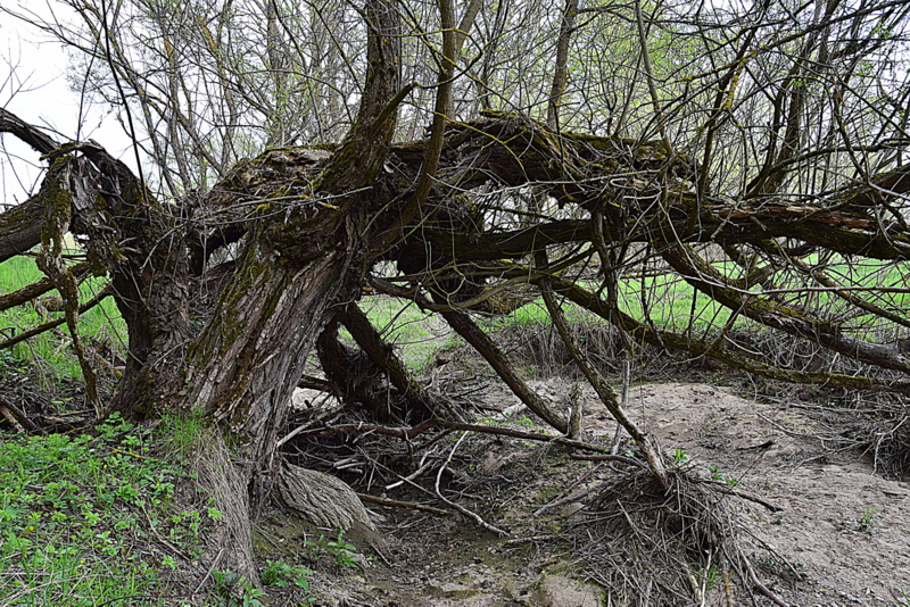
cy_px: 304
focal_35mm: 27
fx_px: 683
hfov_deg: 67.4
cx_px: 455
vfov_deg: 48.0
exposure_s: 1/80
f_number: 8
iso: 400
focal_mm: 18
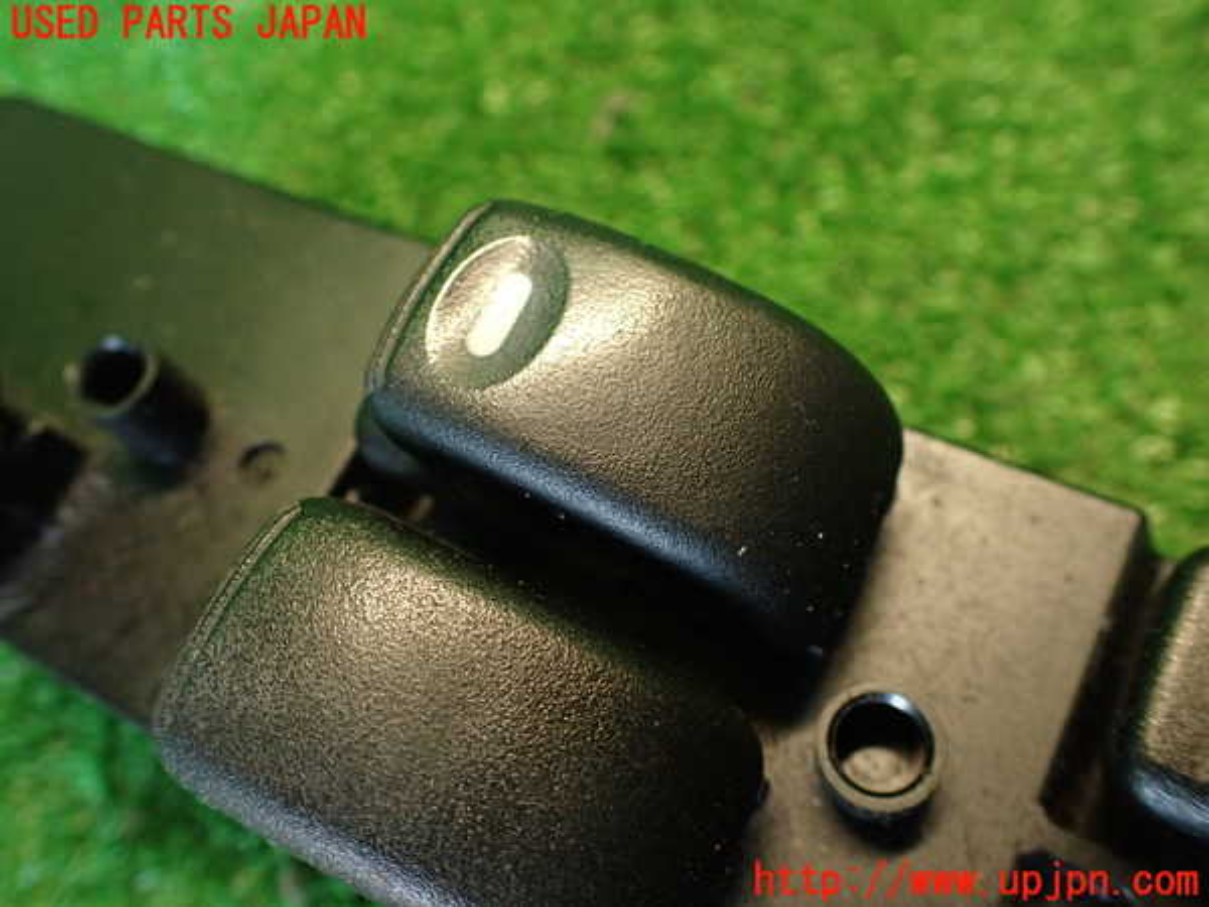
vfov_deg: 46.8
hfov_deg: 60.0
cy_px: 454
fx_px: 1048
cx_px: 604
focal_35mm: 30
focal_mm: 5.4
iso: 400
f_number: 2.3
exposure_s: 1/30
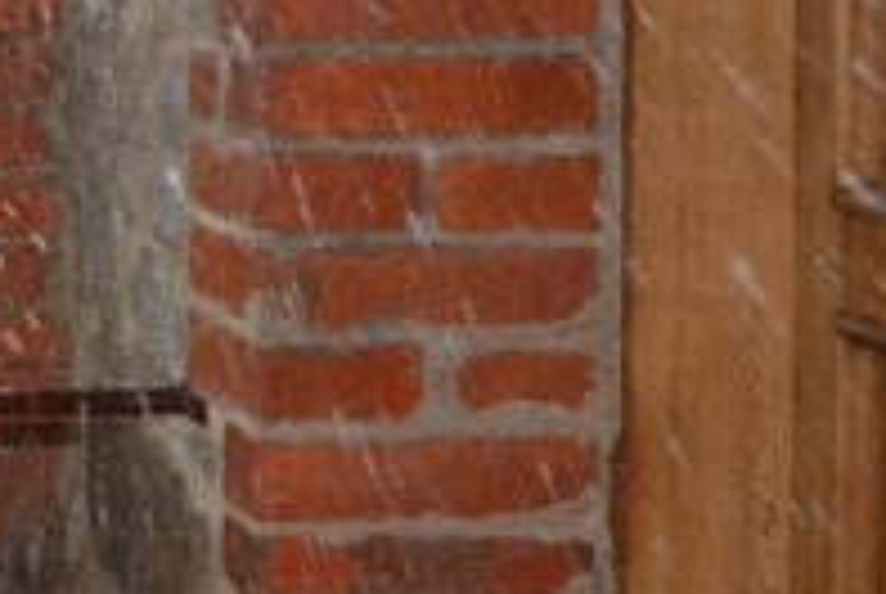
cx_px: -711
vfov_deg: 13.0
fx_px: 2588
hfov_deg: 16.3
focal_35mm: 105
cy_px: 32
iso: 100
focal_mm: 18
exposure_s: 1/200
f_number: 11
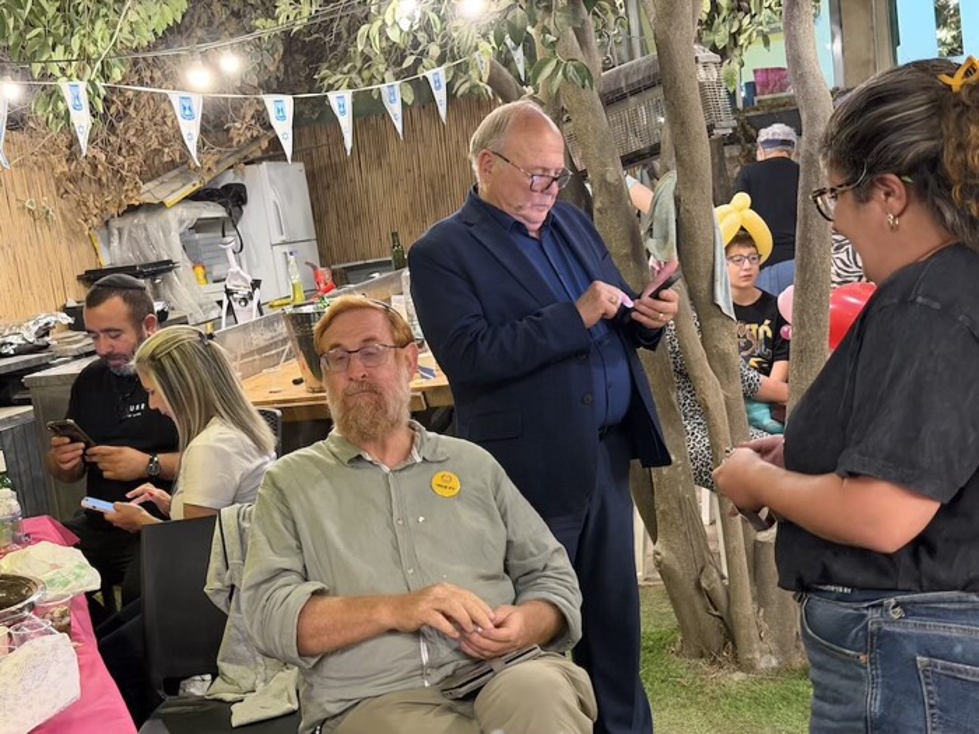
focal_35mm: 48
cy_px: 367
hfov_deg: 39.7
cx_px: 490
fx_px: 1358
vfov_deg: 30.3
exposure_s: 1/33
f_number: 1.78
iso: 320
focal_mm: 6.76
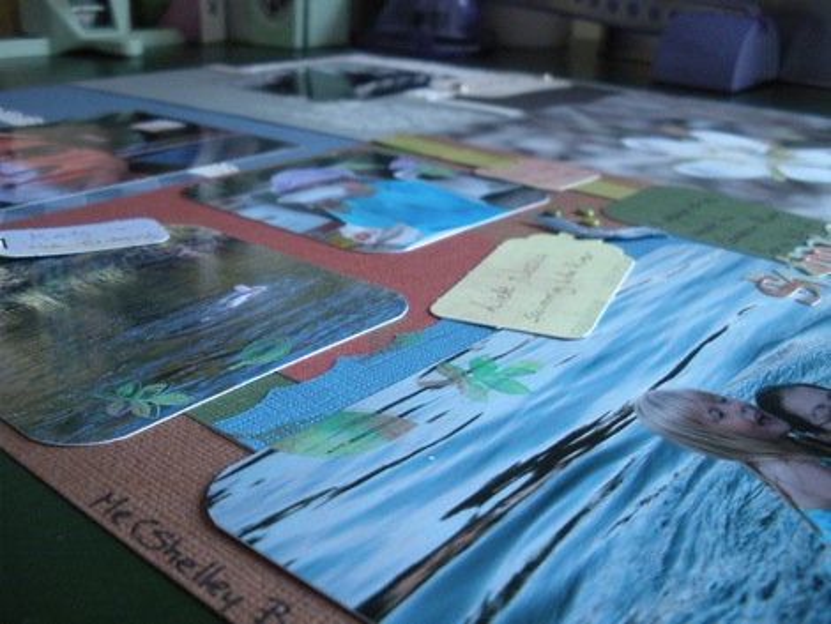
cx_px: 416
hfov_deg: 51.3
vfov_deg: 39.7
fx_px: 865
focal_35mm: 36
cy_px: 312
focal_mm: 6.3
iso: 400
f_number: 3.5
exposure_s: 1/21.4
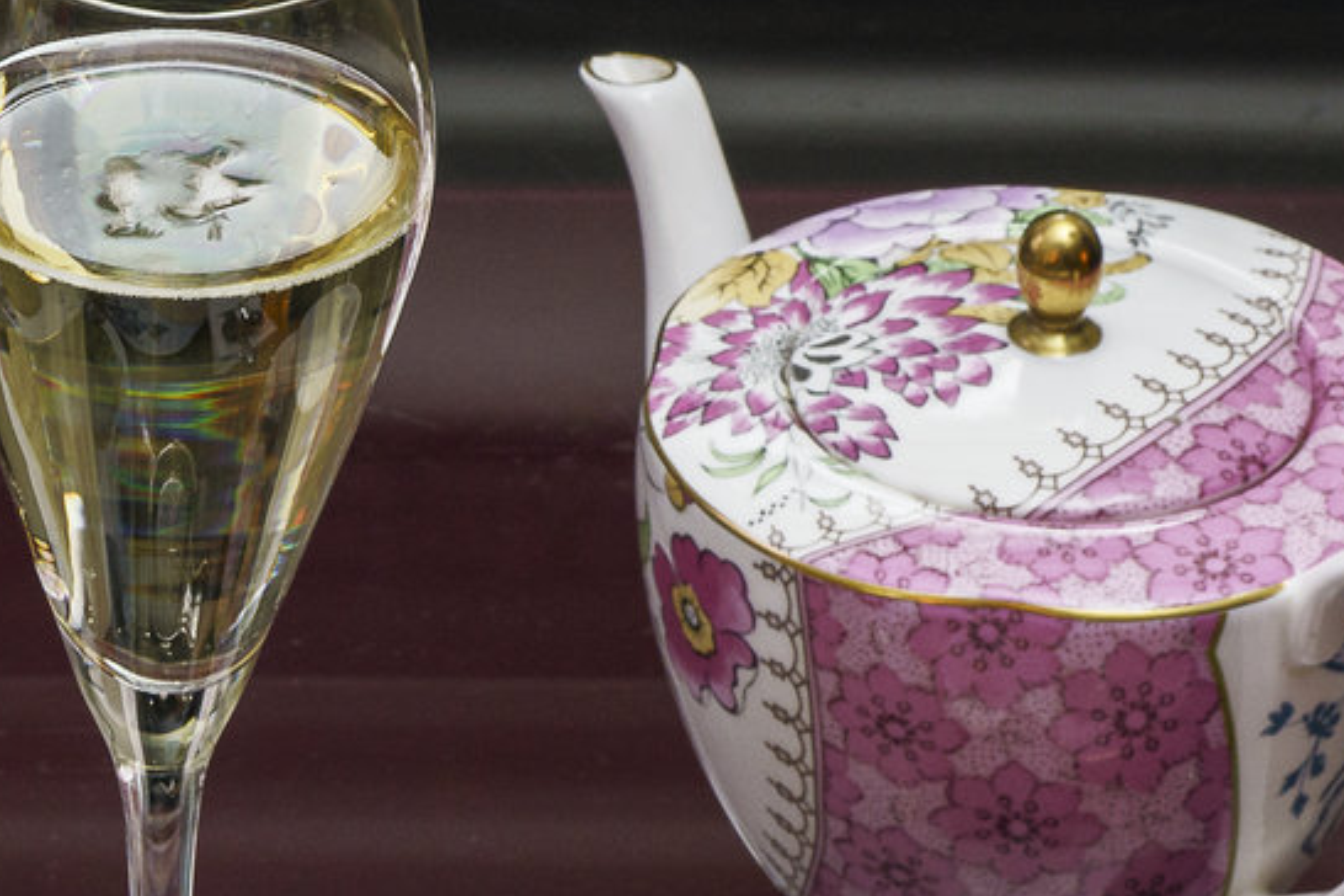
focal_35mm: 412
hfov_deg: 4.9
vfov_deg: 3.3
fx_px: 15380
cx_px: -1312
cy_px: 1414
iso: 250
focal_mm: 90
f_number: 14
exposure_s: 2
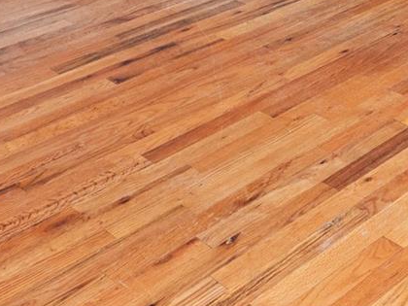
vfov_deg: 15.3
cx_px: 456
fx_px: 884
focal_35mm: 75
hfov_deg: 24.2
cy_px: -328
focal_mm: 16
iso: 1250
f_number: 5.6
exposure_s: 1/10
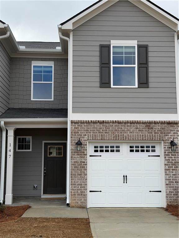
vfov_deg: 39.7
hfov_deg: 30.3
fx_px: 331
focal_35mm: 48
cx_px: 90
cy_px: 119
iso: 100
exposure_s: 1/4098
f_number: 1.78
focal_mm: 6.76
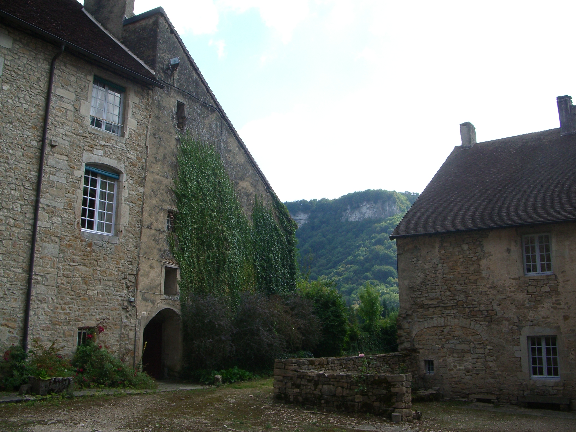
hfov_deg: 52.6
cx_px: 288
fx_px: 582
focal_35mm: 35
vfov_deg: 40.7
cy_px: 216
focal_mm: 5.8
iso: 80
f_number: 4.3
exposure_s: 1/250
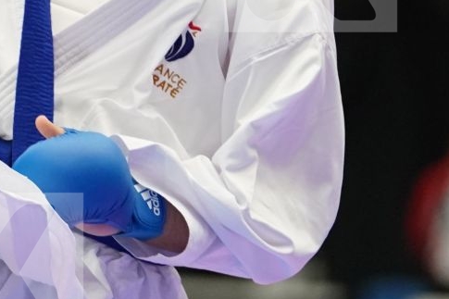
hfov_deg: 3.4
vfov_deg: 2.3
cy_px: -52
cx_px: -3
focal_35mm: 609
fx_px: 7593
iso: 3200
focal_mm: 164
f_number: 2.8
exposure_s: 1/1000
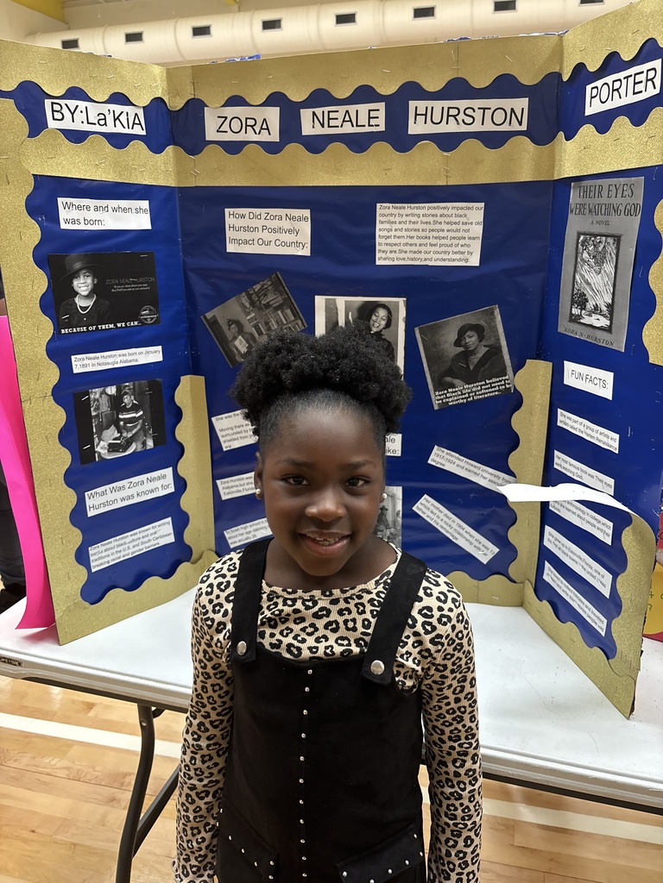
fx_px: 664
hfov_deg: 53.1
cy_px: 442
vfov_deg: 67.3
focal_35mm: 26
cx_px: 332
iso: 200
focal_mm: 5.96
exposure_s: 1/60
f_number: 1.6
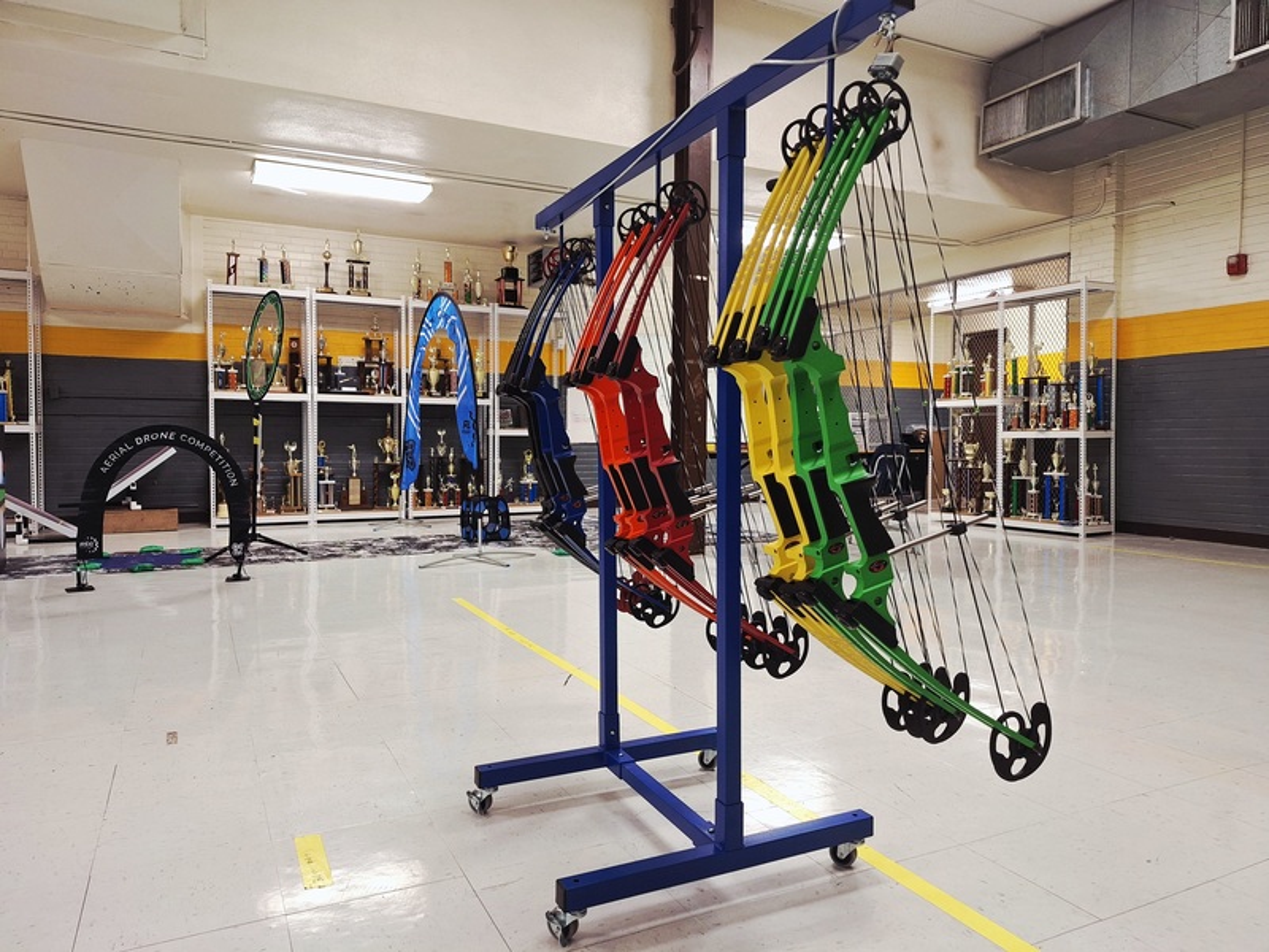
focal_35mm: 23
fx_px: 843
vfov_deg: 58.9
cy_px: 476
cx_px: 634
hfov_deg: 73.9
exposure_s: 1/40
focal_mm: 5.54
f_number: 1.8
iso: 100
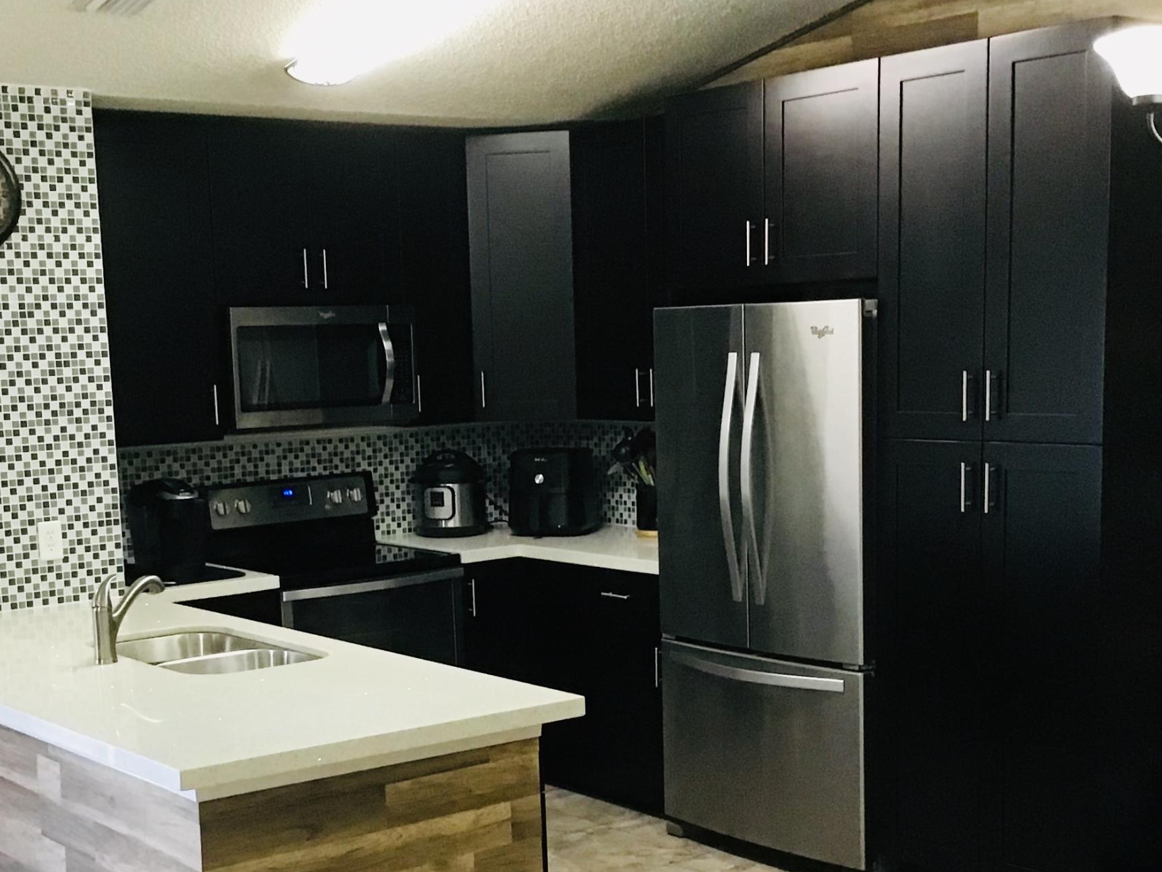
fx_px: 1813
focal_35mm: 54
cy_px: 613
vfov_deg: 26.8
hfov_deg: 35.5
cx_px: 509
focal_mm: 3.3
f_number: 2.4
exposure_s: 1/30
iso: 250
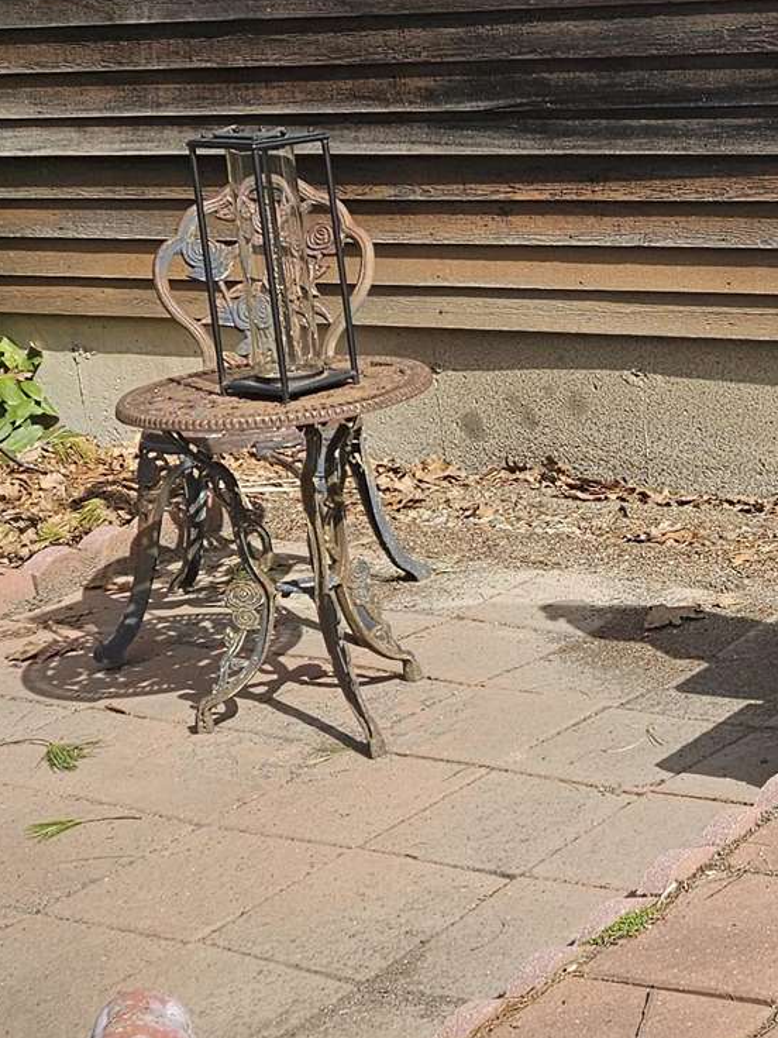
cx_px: 1051
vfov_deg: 27.0
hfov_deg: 18.8
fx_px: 2158
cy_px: 441
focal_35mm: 72
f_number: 1.8
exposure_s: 1/1376
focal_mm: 5.4
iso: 40
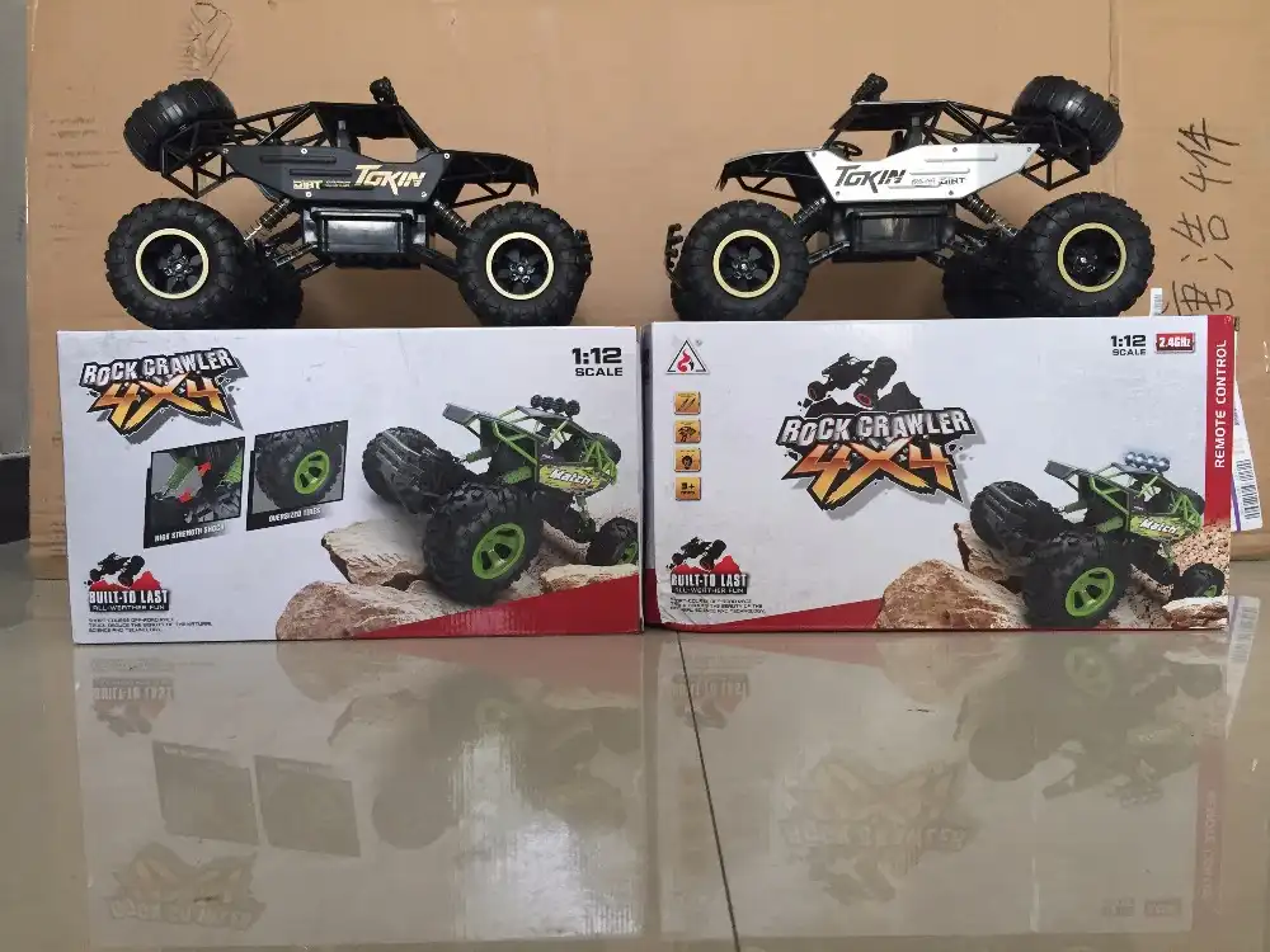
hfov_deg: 61.7
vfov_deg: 48.2
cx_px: 635
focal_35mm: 29
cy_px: 476
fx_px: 1064
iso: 64
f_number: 2.2
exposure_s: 1/33
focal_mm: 4.15
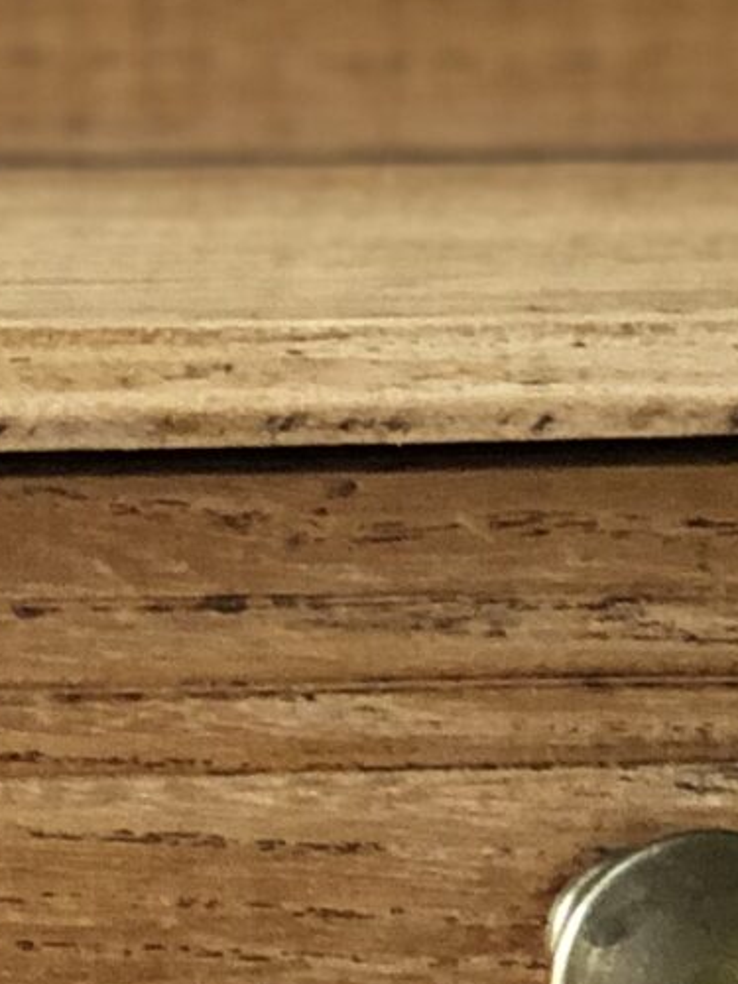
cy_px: 793
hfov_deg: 5.5
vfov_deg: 7.4
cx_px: -565
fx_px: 7561
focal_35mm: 266
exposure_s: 1/17
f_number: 2.4
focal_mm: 6
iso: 160
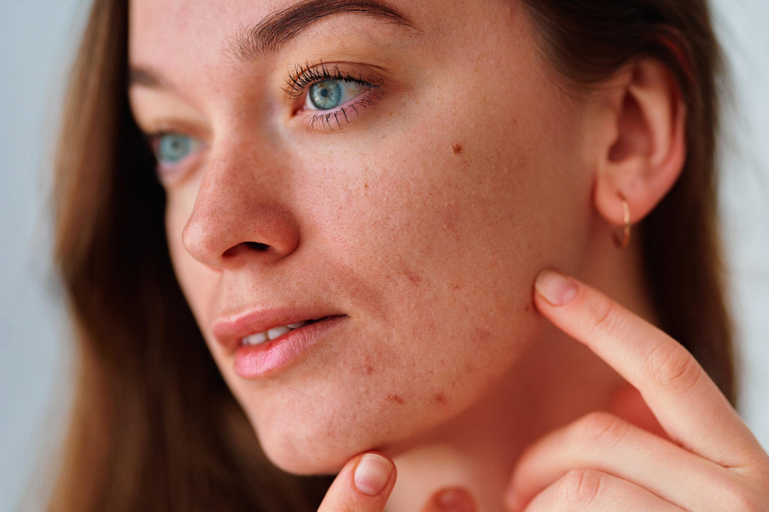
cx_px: 384
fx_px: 2884
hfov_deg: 15.2
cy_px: 256
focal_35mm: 135
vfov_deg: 10.2
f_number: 2
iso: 100
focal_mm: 135
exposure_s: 1/400
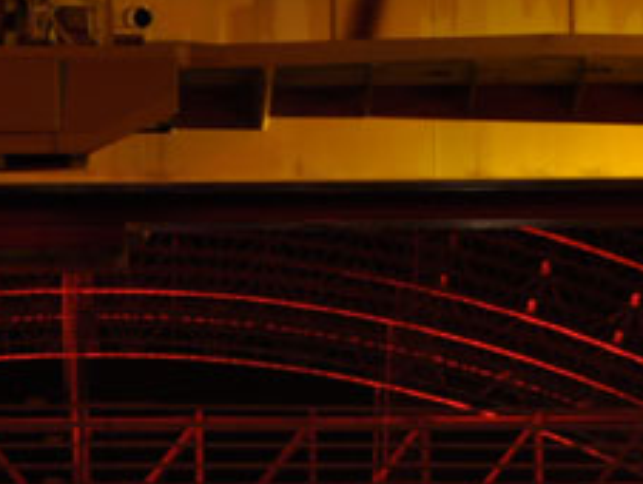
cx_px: 464
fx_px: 12741
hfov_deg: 2.9
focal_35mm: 685
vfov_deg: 2.2
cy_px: 598
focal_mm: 105
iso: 200
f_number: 6.3
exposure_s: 1/2.5
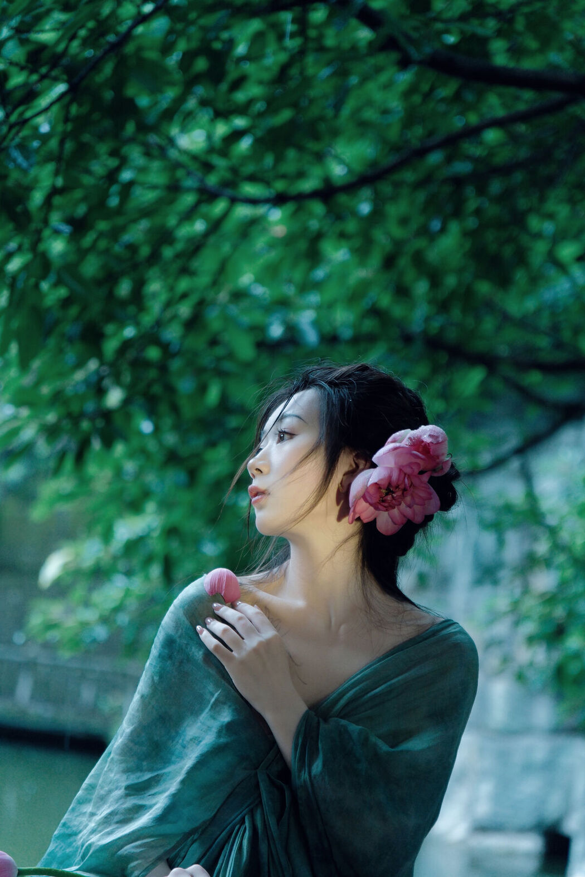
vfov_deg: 19.5
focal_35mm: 105
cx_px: 292
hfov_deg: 13.0
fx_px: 2559
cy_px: 438
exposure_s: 1/125
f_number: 2.8
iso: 800
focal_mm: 70
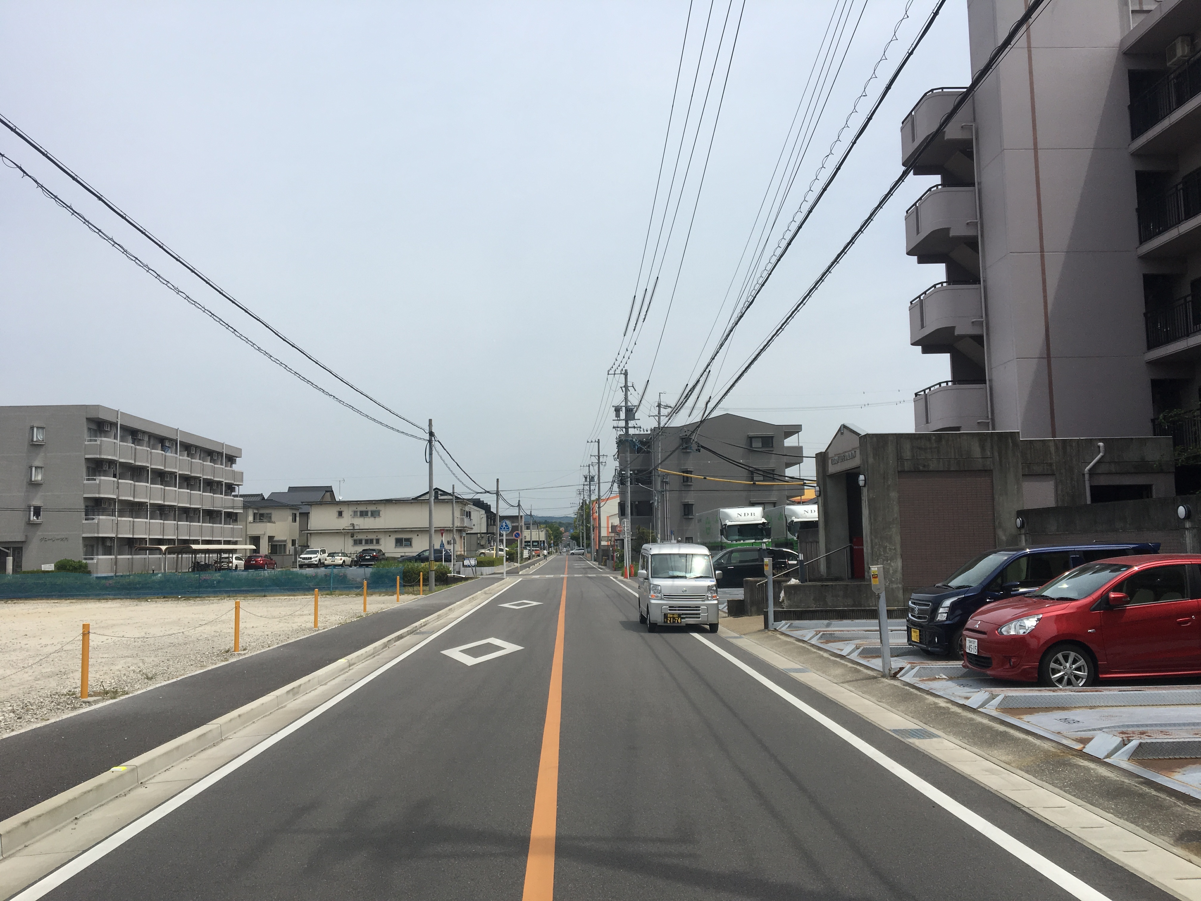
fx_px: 1006
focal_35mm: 29
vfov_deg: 48.2
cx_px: 600
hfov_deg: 61.7
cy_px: 450
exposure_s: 1/2481
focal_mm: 4.15
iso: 25
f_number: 2.2
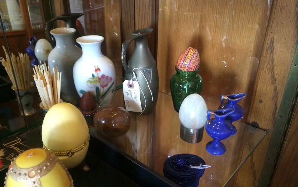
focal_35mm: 32
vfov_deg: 39.4
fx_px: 260
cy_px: 95
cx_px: 149
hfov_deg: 59.6
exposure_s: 1/24
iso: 320
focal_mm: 4.12
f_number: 2.2
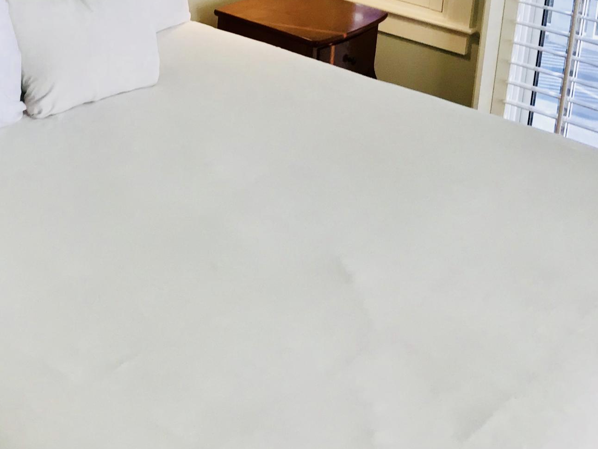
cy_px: -18
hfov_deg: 29.6
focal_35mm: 65
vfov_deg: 21.6
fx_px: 1123
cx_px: 191
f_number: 1.8
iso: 40
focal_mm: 3.99
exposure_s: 1/120
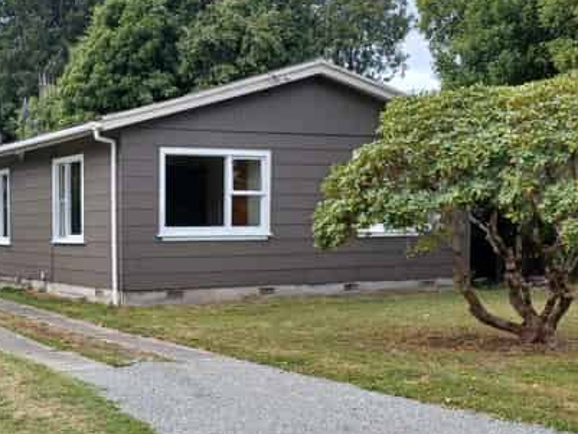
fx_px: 685
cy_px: 152
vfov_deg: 34.9
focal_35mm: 41
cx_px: 120
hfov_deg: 43.7
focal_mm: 4.6
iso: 32
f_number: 1.8
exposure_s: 1/279
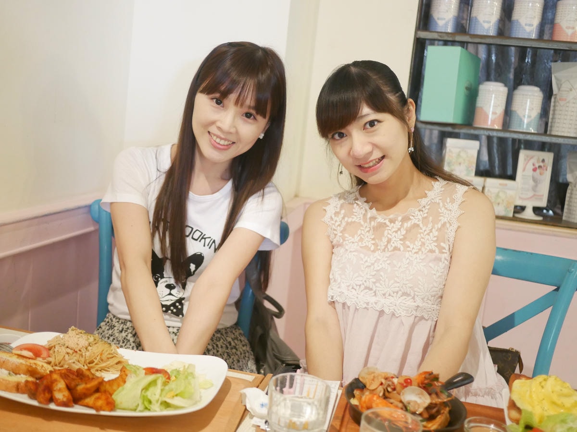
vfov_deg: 36.0
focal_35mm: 40
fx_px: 667
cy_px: 216
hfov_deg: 46.8
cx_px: 288
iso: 1600
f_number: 1.7
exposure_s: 1/60
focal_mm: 20
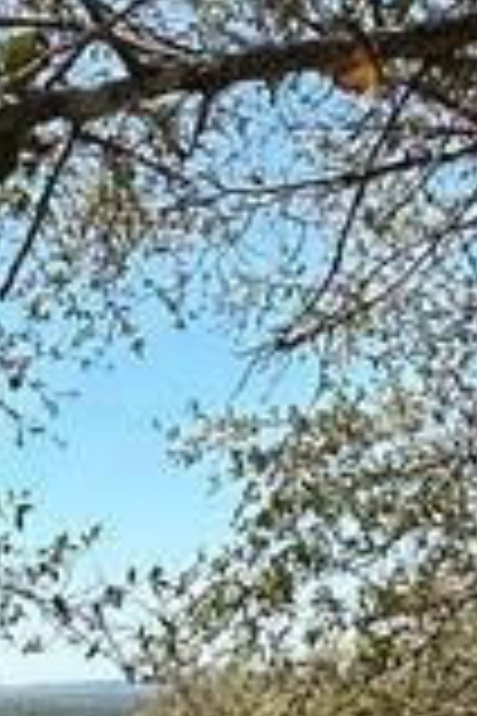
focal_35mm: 94
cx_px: -22
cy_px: 693
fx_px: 1868
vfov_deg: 21.0
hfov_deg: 14.3
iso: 40
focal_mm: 2.22
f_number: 2.2
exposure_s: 1/1052
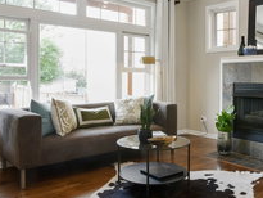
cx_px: 165
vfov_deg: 39.3
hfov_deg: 50.8
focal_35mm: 36
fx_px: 274
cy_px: 68
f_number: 8
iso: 400
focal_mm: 16
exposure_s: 1/15
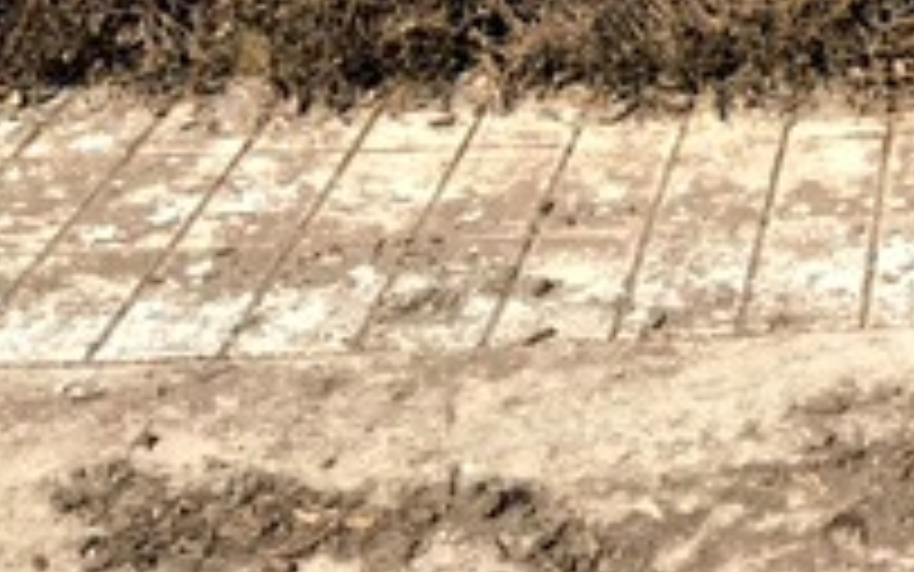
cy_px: -423
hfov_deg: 18.7
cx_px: 1400
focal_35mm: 97
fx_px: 2417
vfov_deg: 12.4
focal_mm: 4.15
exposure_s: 1/1508
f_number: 2.2
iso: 25
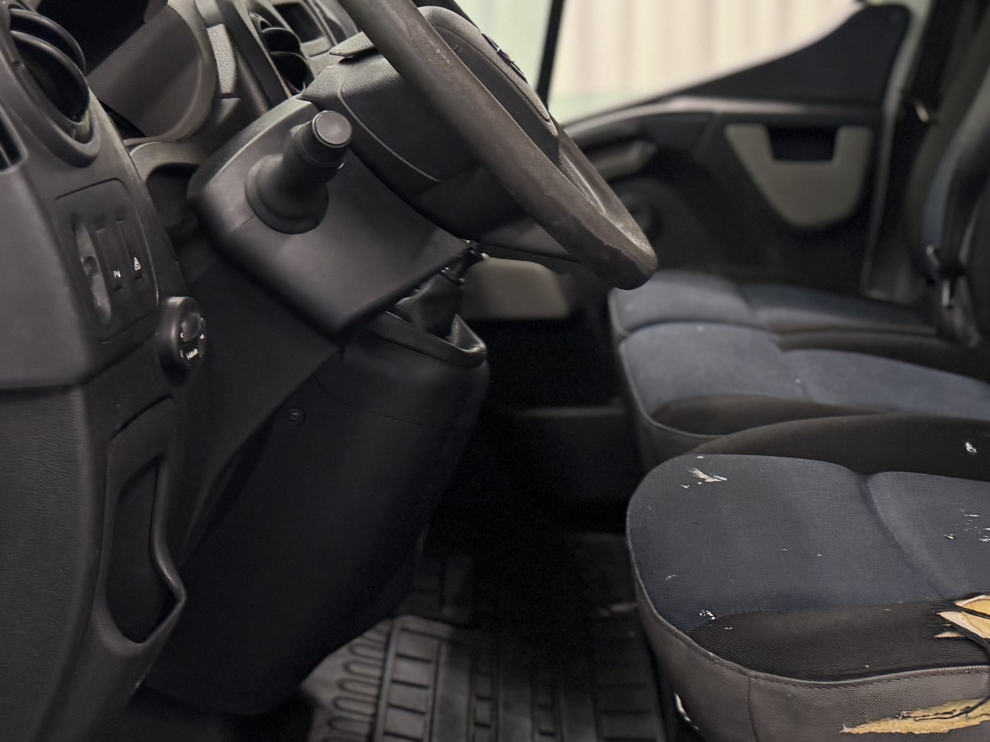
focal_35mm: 57
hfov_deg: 33.4
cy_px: 281
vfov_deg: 25.6
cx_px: 692
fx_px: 1630
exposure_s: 1/100
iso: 100
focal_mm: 6.76
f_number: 1.78
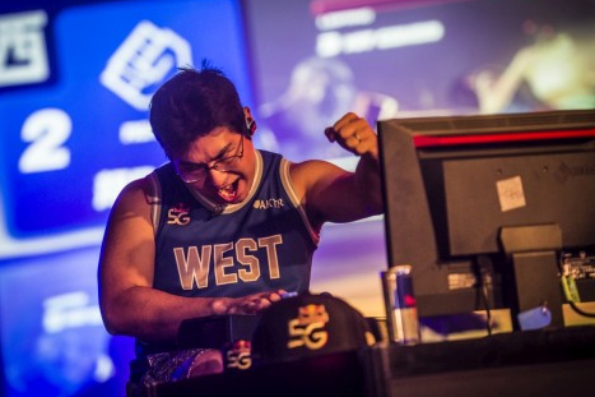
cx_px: 294
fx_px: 2627
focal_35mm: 159
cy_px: 205
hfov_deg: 12.9
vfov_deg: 8.6
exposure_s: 1/250
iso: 4000
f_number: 2.8
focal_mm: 145
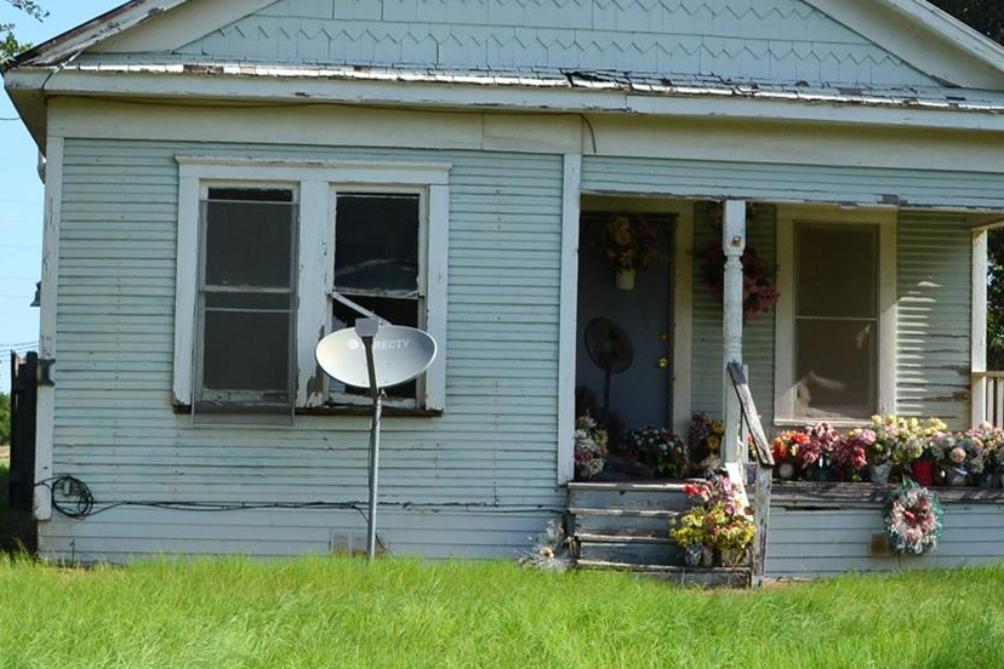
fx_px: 2482
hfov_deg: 22.8
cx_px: 638
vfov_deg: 15.4
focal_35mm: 89
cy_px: 285
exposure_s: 1/400
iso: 400
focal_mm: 24
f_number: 11
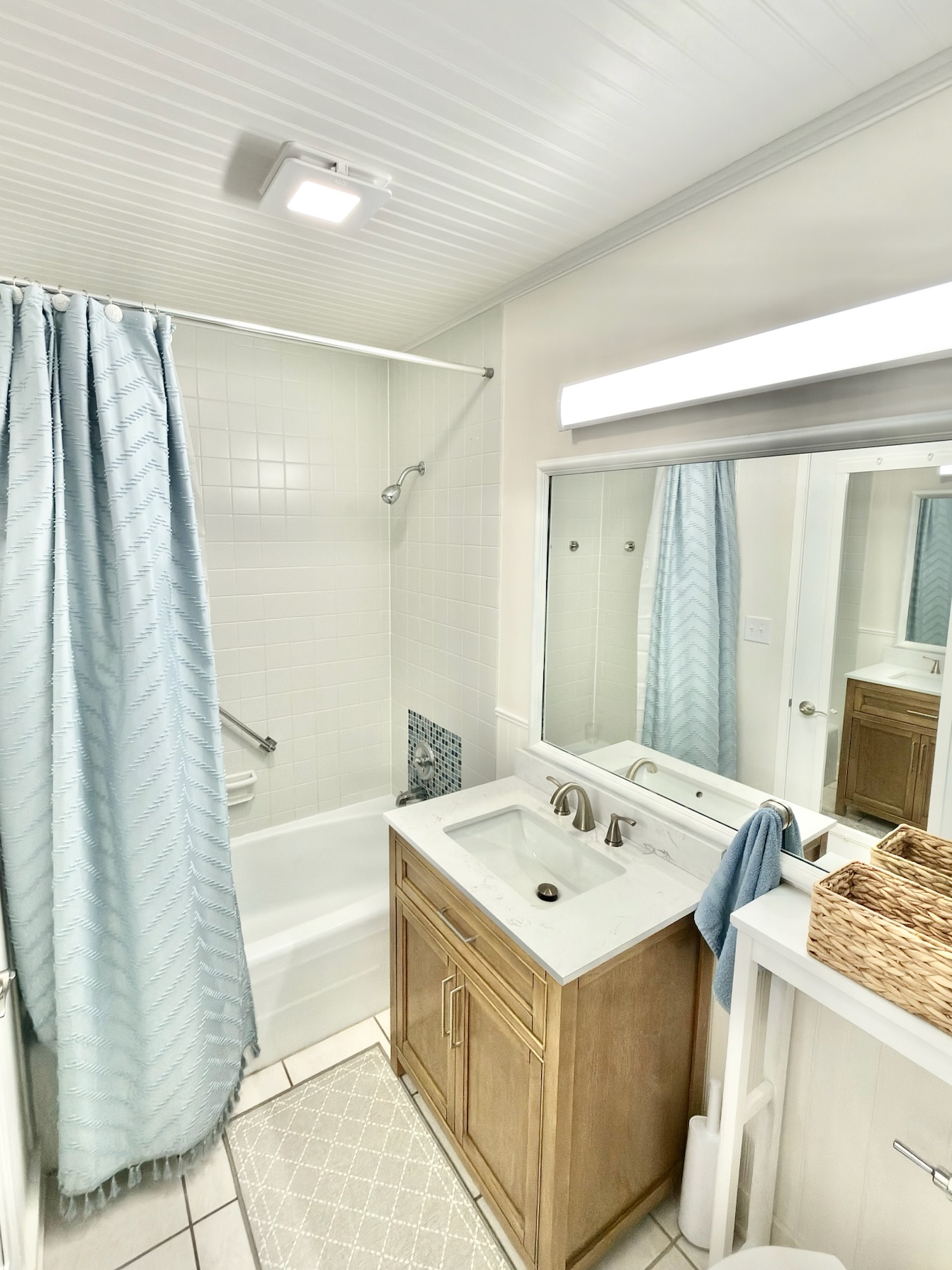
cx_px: 439
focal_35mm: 16
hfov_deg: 78.0
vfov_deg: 94.4
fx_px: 587
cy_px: 605
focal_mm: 2.22
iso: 64
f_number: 2.2
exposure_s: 1/60
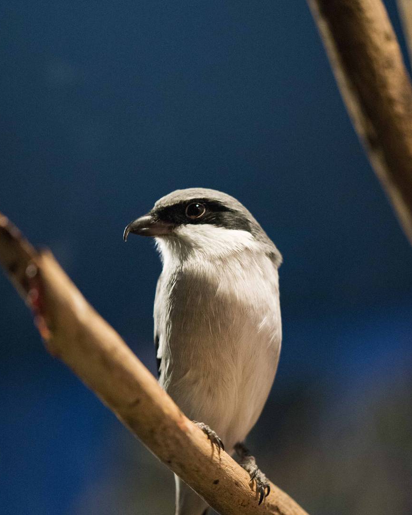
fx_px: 2211
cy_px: 326
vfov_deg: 13.3
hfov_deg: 10.6
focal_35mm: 145
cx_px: 193
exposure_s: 1/200
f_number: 3.2
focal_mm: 105
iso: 5000
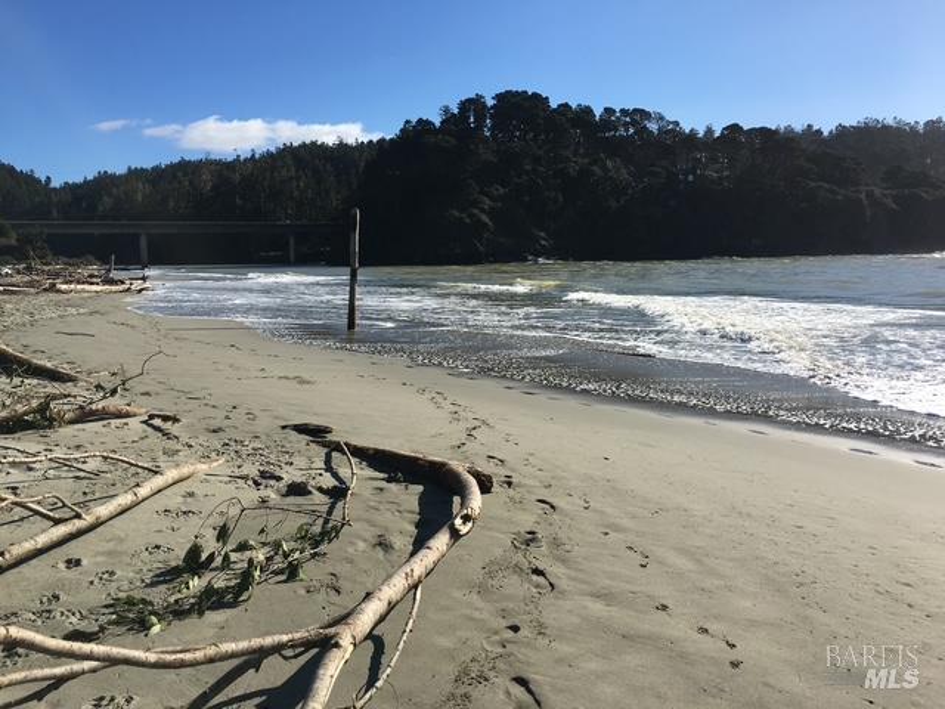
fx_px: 792
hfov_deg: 61.7
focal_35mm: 29
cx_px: 472
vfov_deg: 48.2
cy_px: 354
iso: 25
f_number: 2.2
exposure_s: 1/2262
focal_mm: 4.15
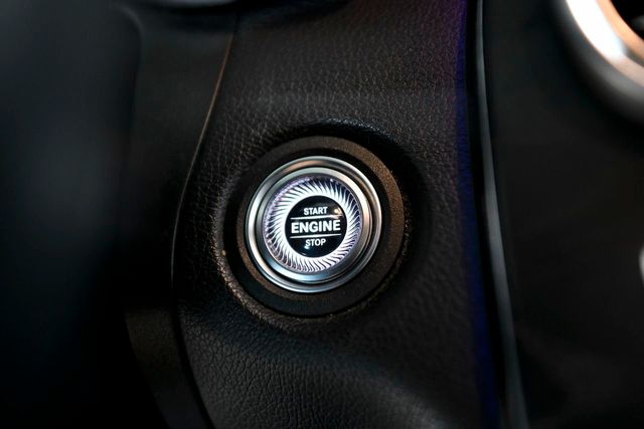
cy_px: 214
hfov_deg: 28.8
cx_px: 322
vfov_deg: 19.5
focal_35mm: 70
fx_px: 1252
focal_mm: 70
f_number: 3.5
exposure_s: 1/100
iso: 1600
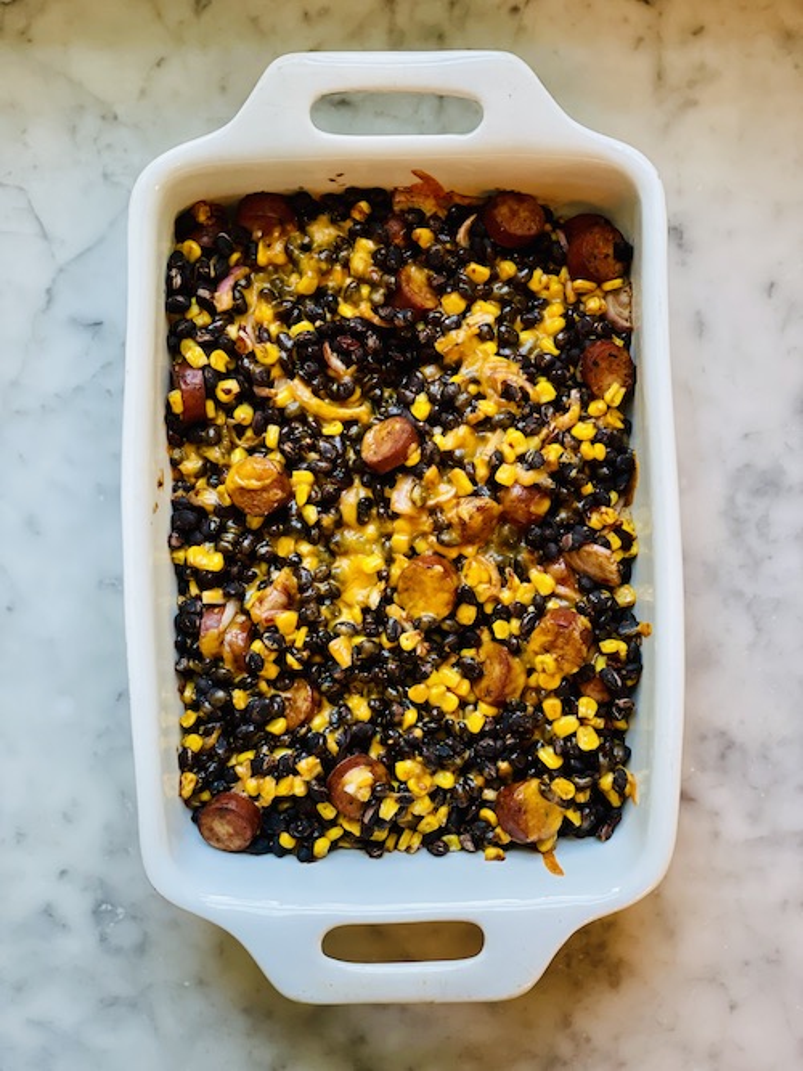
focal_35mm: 52
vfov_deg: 36.8
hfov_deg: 28.0
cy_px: 536
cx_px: 402
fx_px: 1609
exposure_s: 1/60
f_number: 2
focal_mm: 6
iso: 125
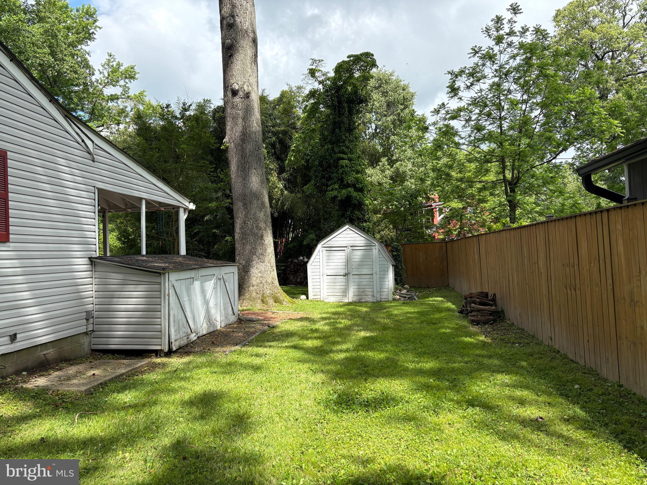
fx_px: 486
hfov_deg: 67.3
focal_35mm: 26
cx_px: 324
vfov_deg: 53.1
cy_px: 242
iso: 64
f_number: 1.6
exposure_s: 1/1953
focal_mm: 5.96
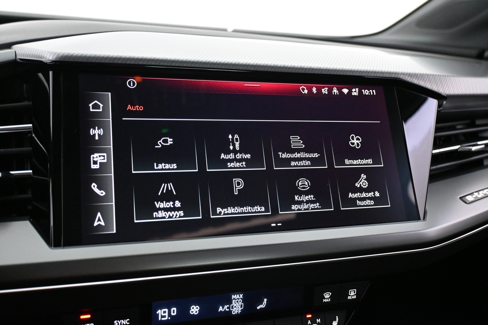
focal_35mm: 33
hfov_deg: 57.2
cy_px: 162
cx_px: 244
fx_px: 447
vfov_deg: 40.0
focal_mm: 22
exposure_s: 1/60
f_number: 4
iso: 4000
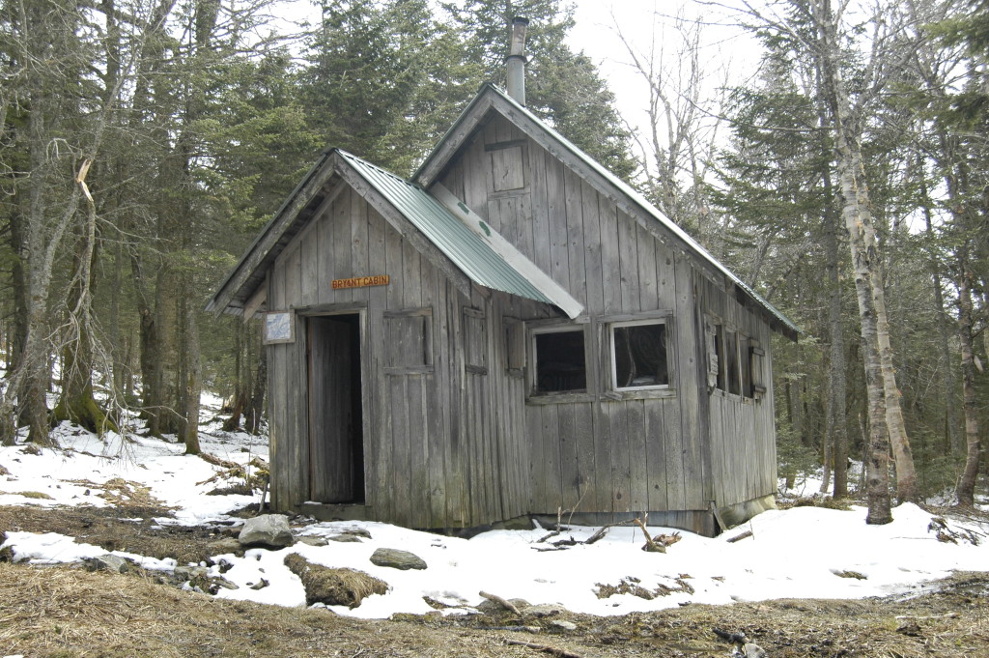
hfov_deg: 49.6
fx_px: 1071
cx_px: 494
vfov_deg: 34.2
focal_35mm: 39
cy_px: 329
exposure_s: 1/200
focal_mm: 26
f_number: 6.3
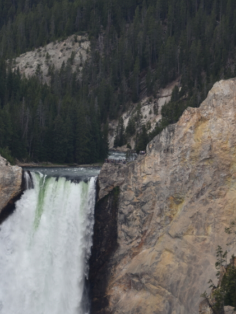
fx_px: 3589
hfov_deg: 3.8
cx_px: 73
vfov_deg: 5.0
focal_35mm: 395
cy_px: 182
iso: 140
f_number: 5.6
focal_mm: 180
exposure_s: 1/400
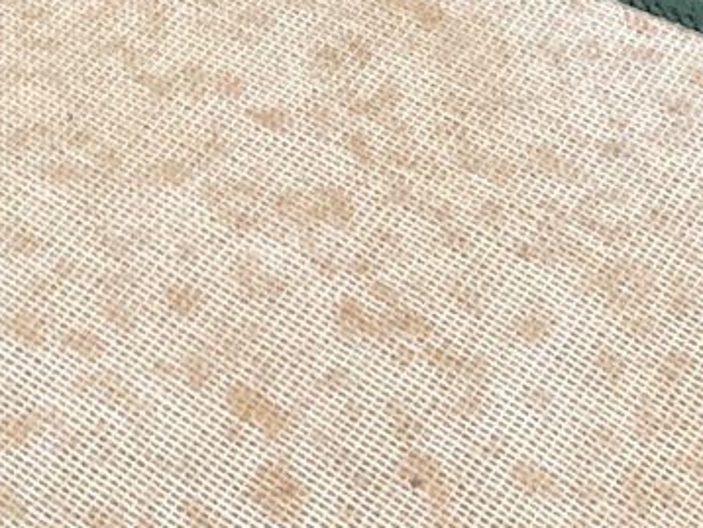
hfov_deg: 15.0
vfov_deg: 11.3
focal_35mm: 131
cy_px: 348
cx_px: 199
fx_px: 2662
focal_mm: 3.3
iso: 320
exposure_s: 1/40
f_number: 2.4
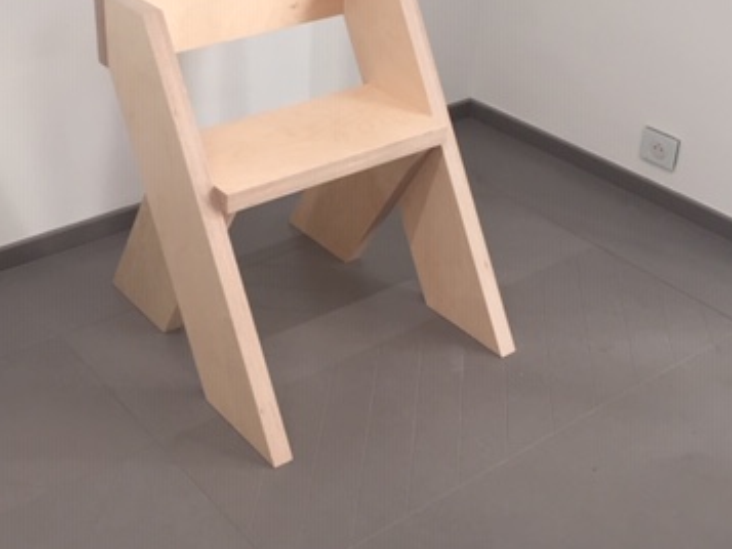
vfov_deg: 27.8
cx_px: 312
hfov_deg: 36.7
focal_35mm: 52
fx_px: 1100
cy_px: 174
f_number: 2.2
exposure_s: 1/33
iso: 40
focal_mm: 4.15
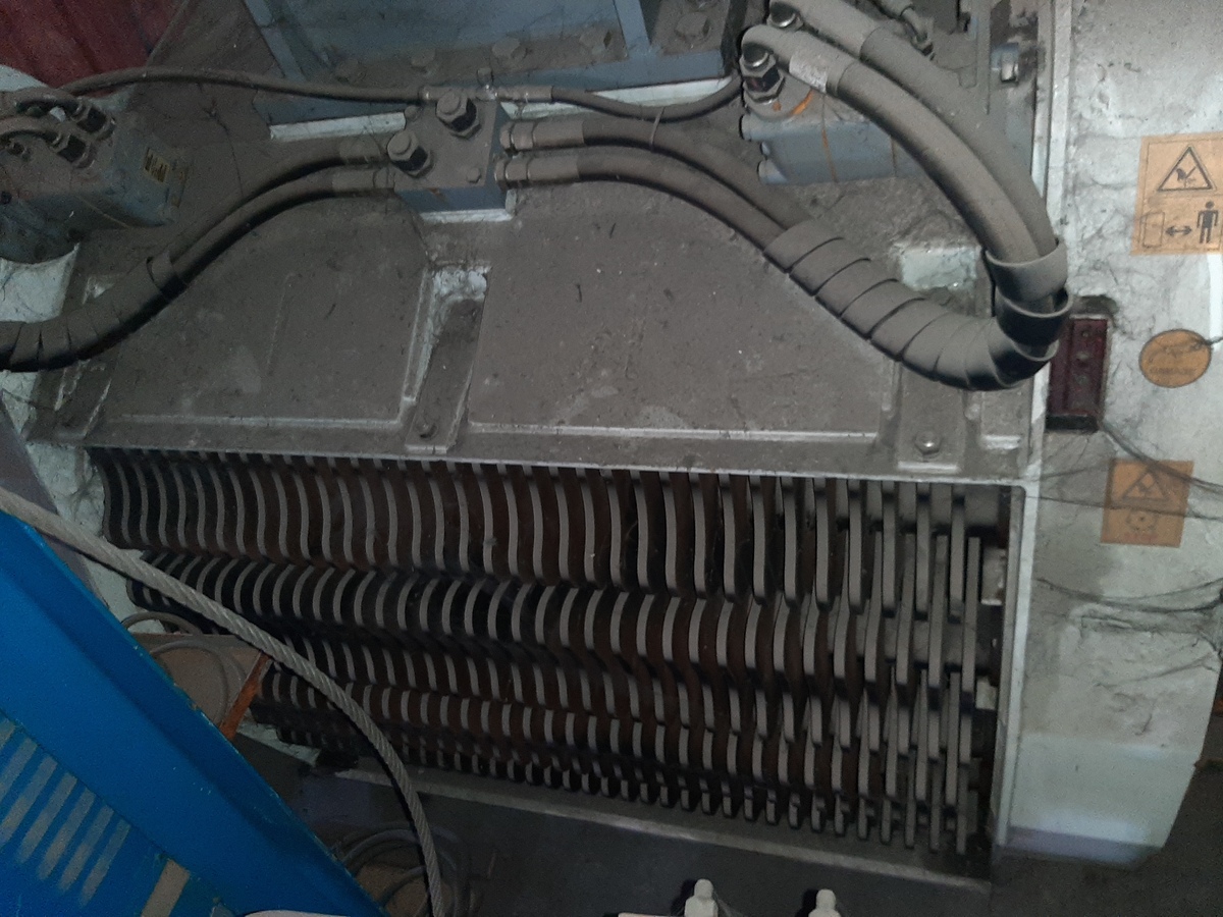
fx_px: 954
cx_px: 612
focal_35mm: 27
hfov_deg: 65.3
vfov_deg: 51.4
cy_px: 458
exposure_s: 1/17
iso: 1000
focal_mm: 3.93
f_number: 1.7
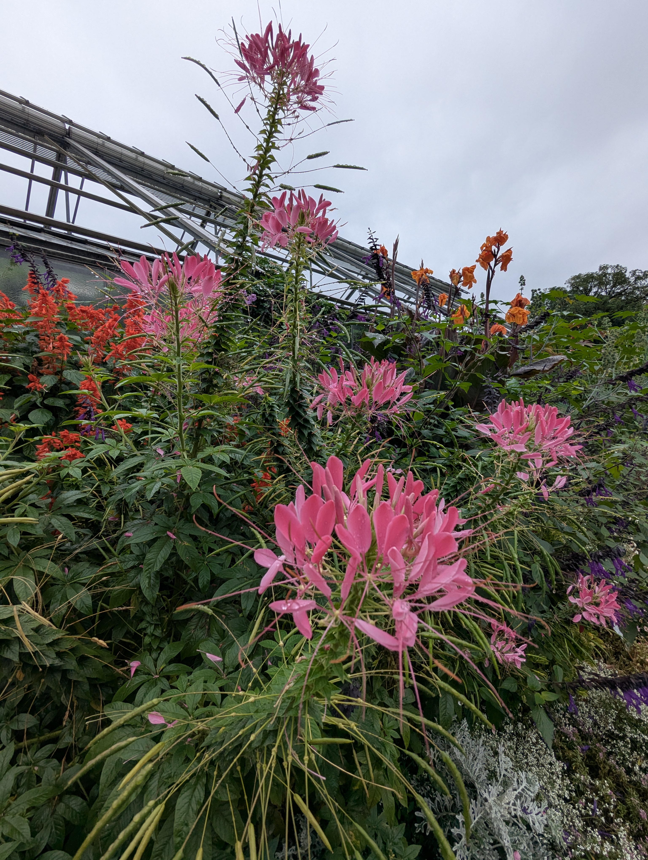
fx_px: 398
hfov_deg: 78.2
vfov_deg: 94.4
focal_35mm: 16
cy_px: 430
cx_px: 324
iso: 52
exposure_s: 1/633
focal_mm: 2.35
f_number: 2.2
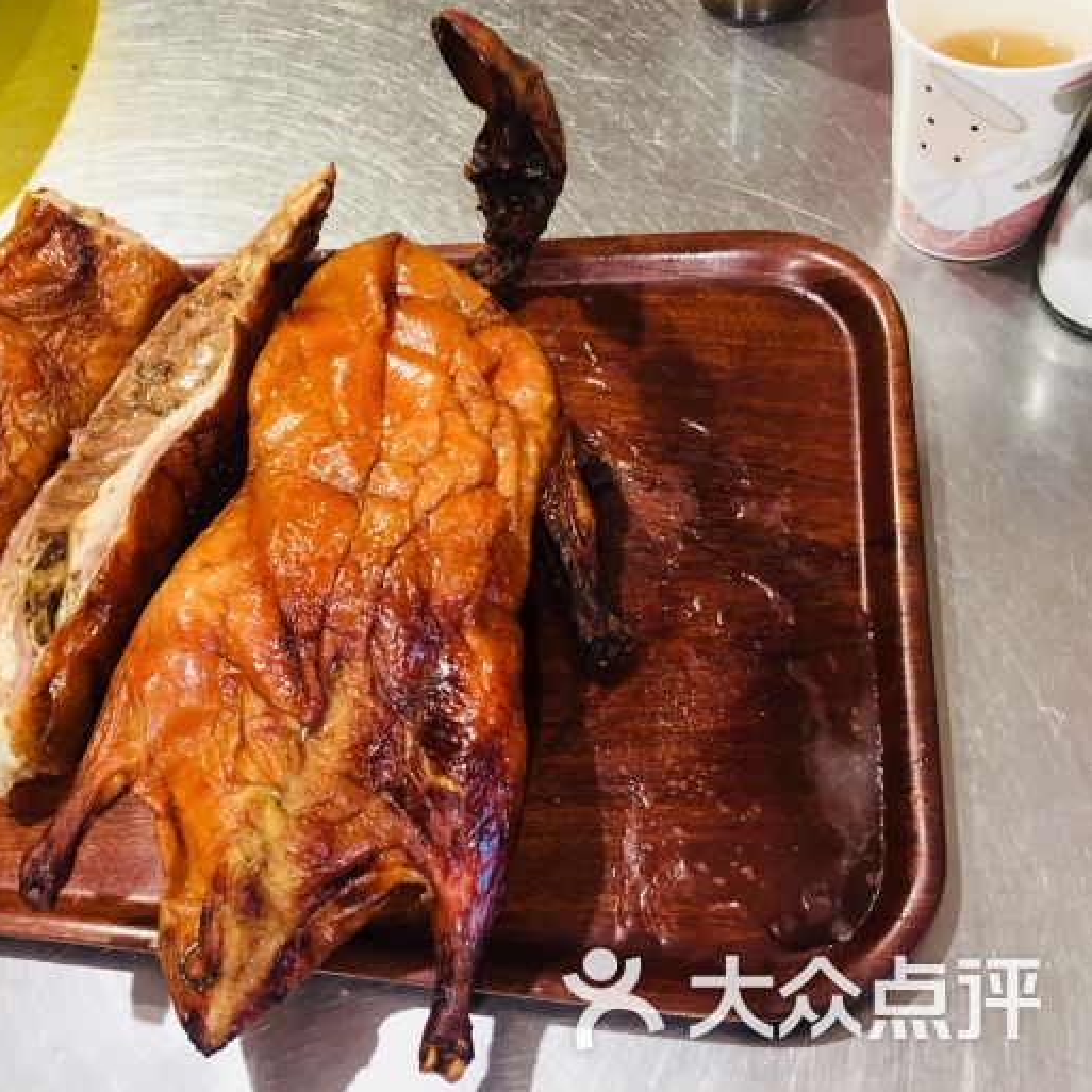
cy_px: 550
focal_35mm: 35
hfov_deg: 46.4
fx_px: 1249
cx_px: 351
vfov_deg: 47.2
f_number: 2.2
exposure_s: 1/33
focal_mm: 4.15
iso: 100
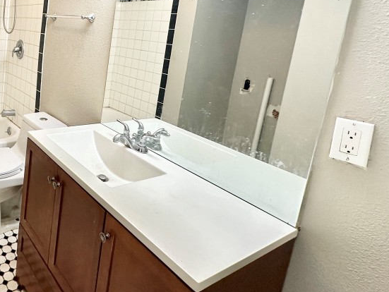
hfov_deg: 57.9
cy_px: 68
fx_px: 292
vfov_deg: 50.6
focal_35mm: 26
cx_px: 41
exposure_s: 1/120
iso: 200
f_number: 2.2
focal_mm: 2.22
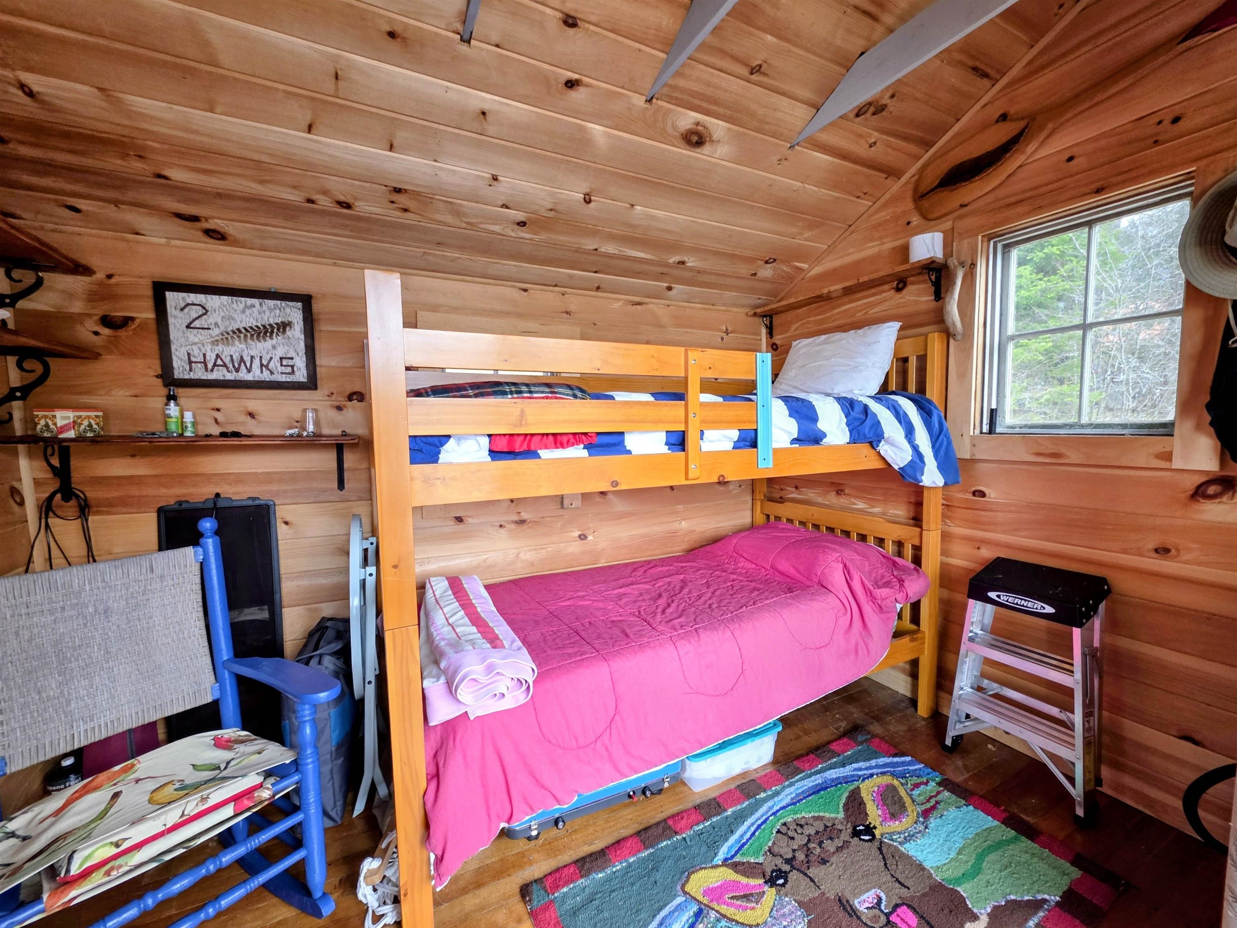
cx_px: 618
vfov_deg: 89.9
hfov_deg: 106.2
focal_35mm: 13
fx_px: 465
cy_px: 464
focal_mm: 2.2
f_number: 1.9
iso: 100
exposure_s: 1/120
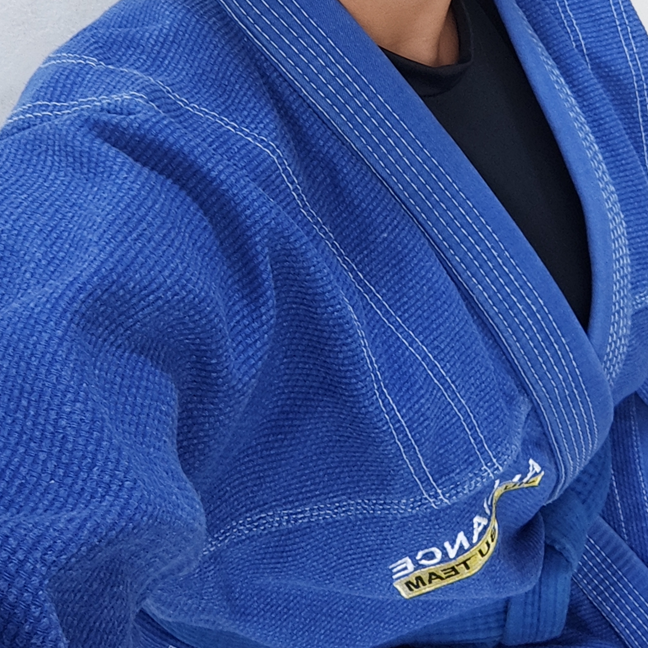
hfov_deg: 34.7
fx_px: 1017
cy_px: 117
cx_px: 479
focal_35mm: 48
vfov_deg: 34.1
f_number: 2.4
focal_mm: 3.26
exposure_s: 1/30
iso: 116
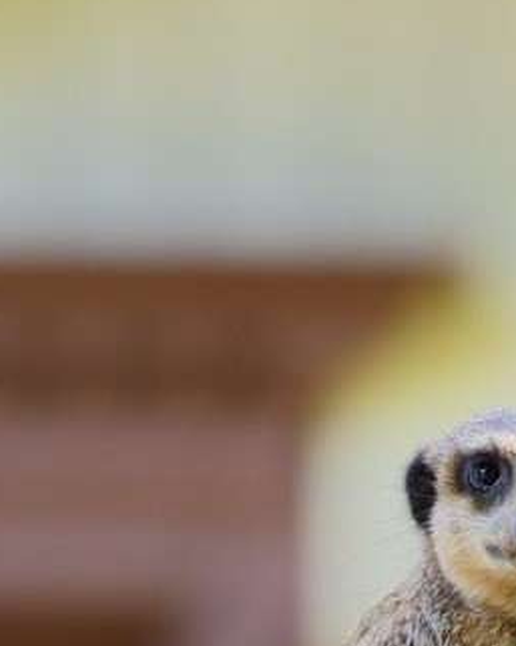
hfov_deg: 1.7
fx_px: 17836
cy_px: 1465
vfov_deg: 2.1
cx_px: 416
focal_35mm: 933
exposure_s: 1/250
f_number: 4.5
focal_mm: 200
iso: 200
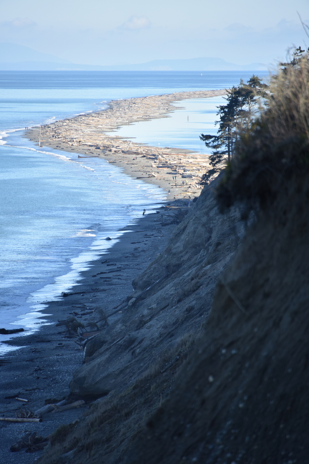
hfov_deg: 4.6
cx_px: 154
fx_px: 3860
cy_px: 232
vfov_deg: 6.9
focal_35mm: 300
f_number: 5.6
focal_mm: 300
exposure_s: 1/640
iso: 360
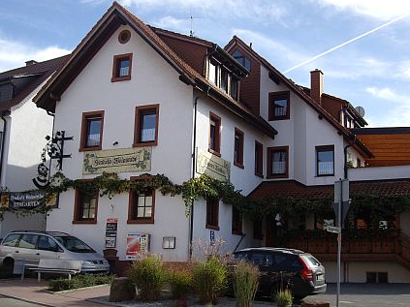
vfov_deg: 29.1
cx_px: 206
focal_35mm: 50
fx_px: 592
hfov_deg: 38.2
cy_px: 156
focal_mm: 9.6
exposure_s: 1/400
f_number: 3.1
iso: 64
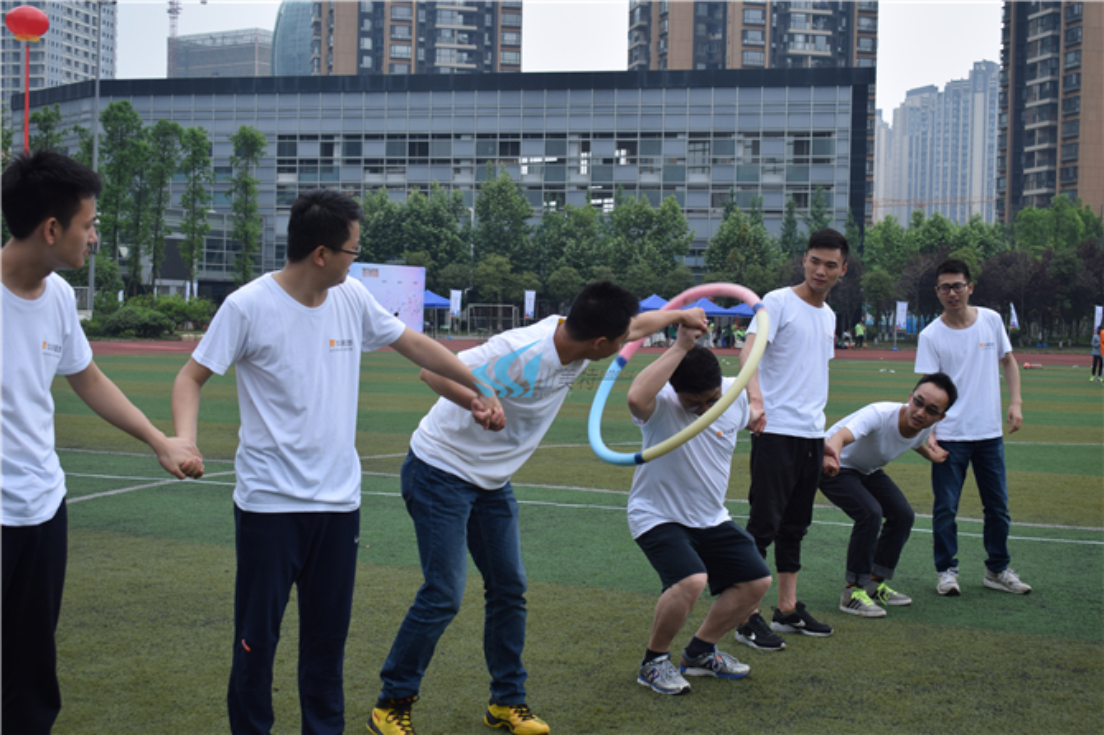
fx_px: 1609
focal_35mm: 52
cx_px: 552
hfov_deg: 37.9
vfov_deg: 25.7
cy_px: 368
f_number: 6.3
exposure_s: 1/160
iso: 100
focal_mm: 35
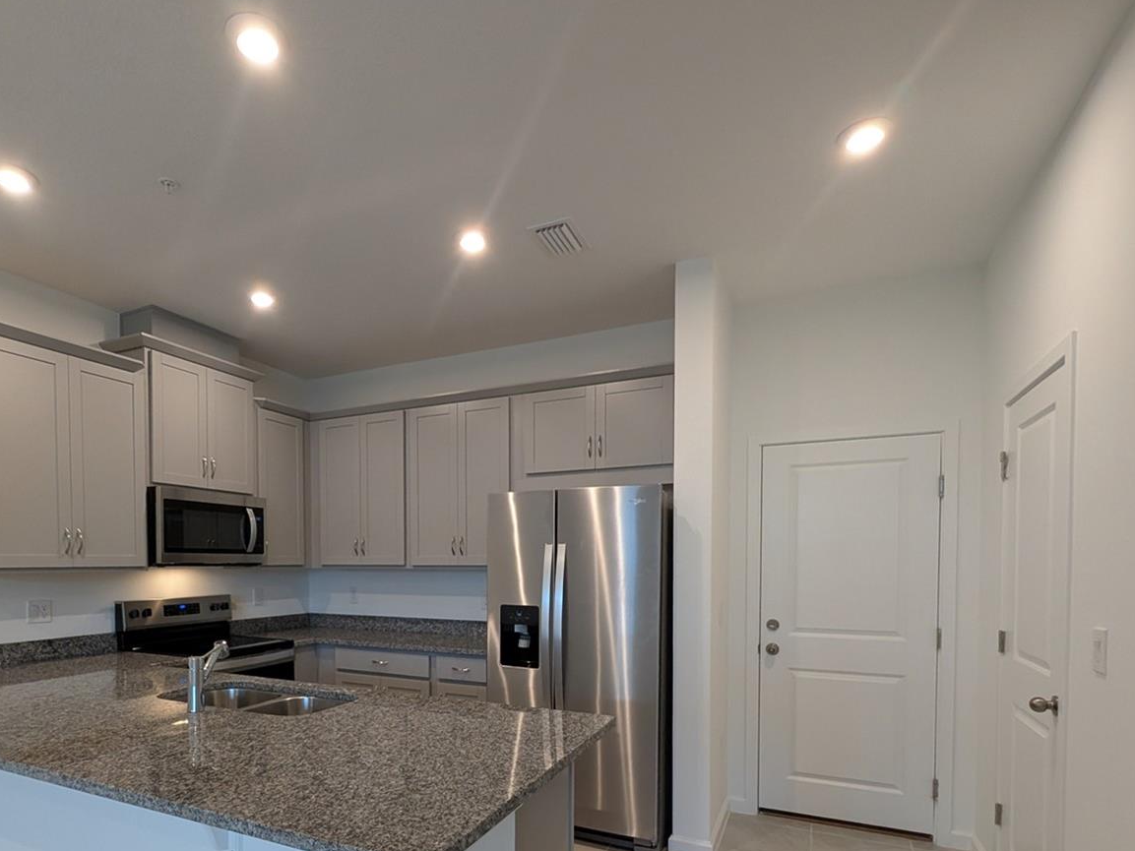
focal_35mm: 18
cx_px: 480
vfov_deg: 69.1
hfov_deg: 87.1
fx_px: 590
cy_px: 581
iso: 287
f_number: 2.2
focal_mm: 1.95
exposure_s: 1/120
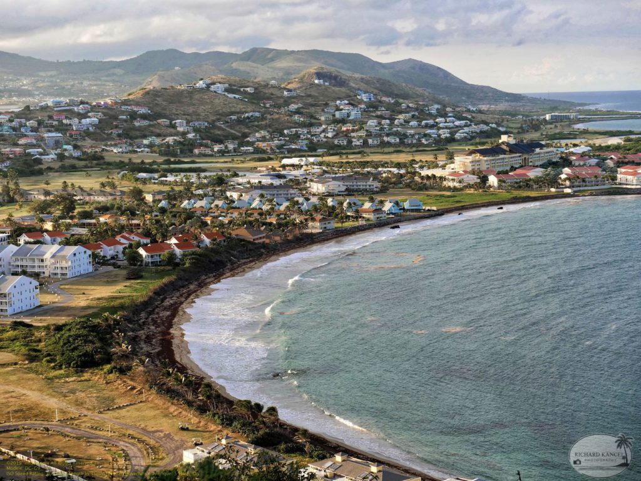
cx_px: 320
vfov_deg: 21.0
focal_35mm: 70
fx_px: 1296
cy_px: 240
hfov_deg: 27.8
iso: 200
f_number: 5
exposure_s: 1/400
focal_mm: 35
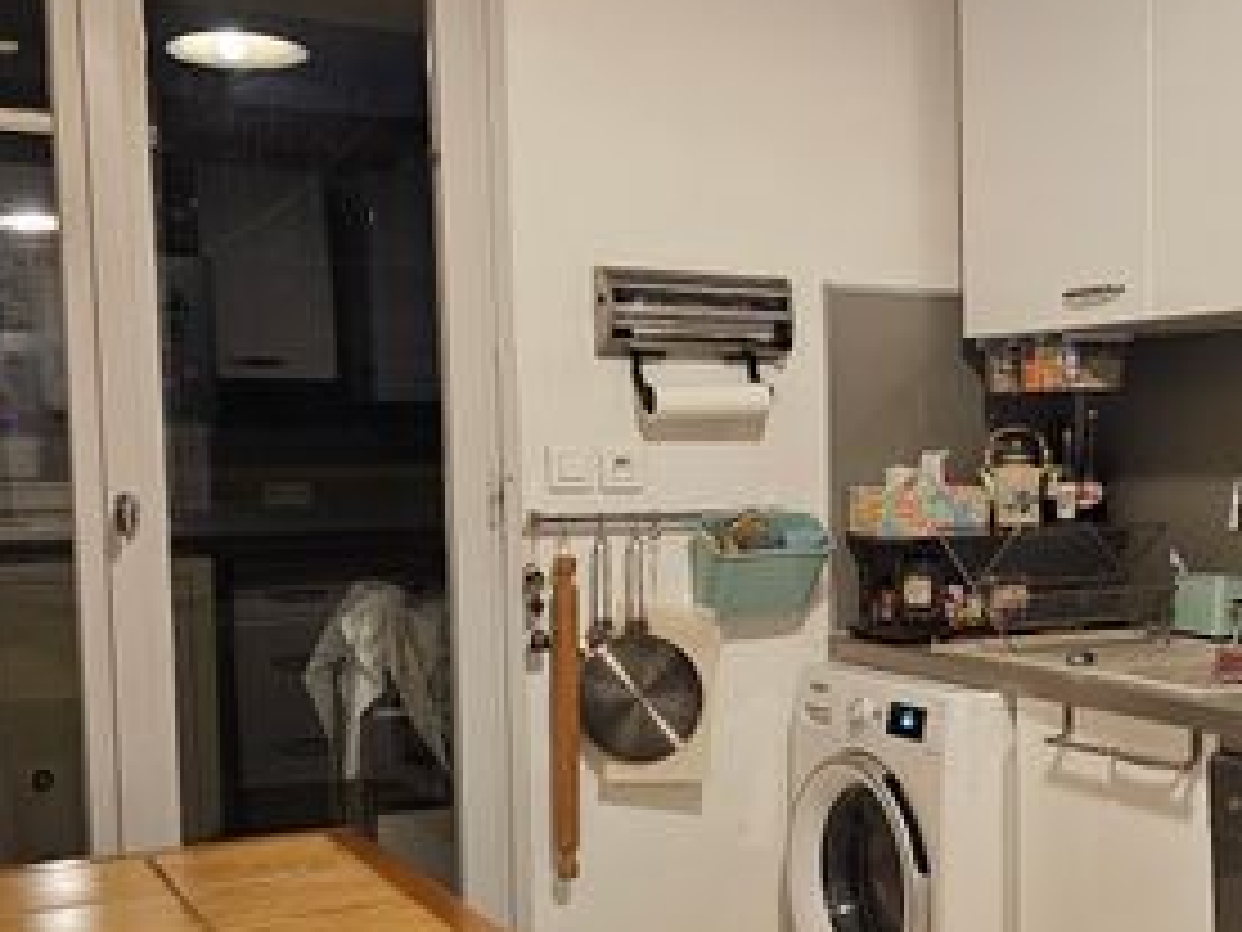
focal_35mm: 50
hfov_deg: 36.8
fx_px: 1794
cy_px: 594
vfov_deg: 29.0
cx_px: 1008
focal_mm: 6.3
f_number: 1.7
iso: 640
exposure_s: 1/60
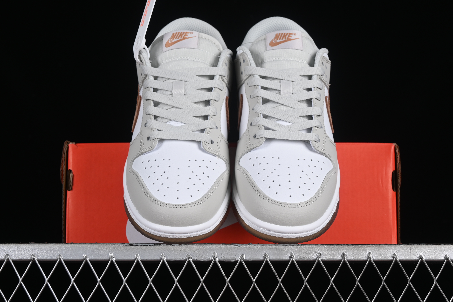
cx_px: 226
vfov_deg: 18.2
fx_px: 944
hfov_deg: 27.0
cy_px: 151
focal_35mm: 75
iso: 160
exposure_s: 1/80
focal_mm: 50
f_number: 8
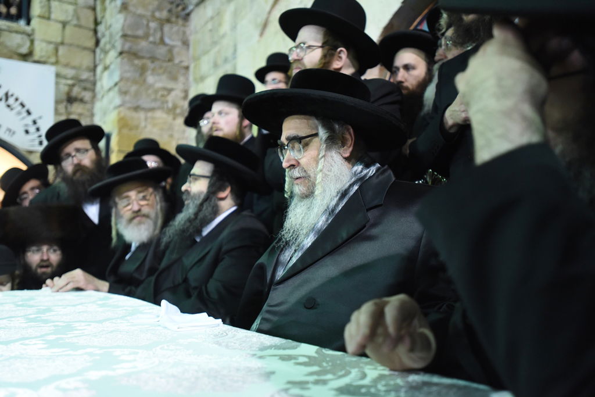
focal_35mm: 35
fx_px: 579
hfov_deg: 54.4
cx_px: 298
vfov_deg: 37.9
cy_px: 198
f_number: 2.8
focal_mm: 35
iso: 4000
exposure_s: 1/60
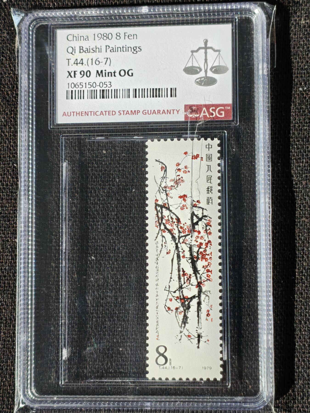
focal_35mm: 74
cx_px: 155
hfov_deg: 19.9
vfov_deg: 26.3
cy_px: 206
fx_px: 884
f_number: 1.5
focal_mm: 4.94
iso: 50
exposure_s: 1/2118
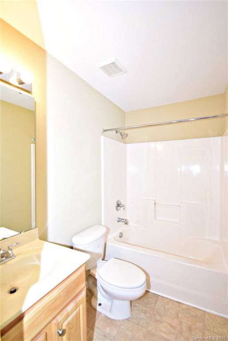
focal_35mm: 15
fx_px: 142
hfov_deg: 77.4
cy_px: 170
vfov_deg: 100.4
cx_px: 114
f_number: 4
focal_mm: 10
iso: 800
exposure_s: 1/60
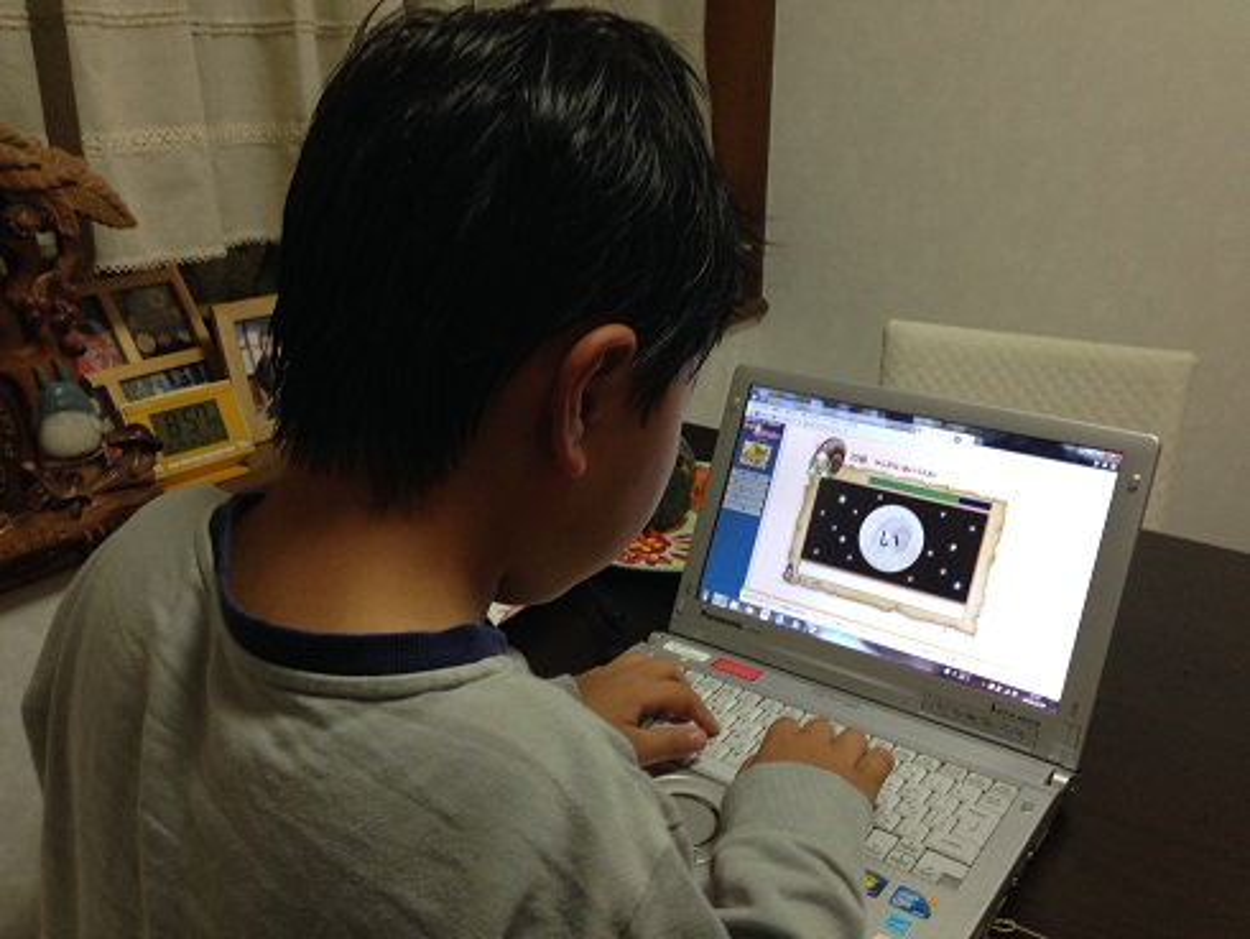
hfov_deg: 55.3
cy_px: 470
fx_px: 1192
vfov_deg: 43.0
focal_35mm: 33
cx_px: 625
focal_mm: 4.12
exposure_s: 1/20
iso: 100
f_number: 2.4
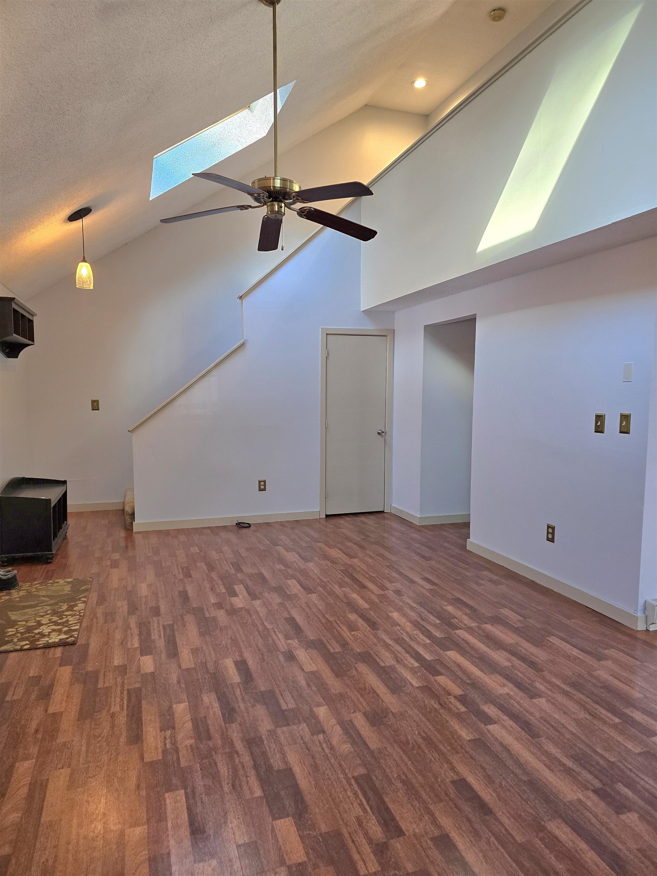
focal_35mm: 23
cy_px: 438
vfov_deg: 73.9
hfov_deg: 58.9
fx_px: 582
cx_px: 328
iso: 200
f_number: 1.7
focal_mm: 6.3
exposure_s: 1/120
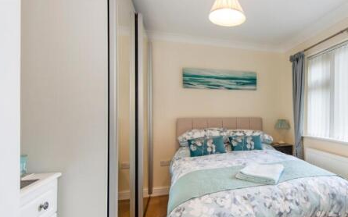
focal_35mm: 21
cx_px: 247
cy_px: 132
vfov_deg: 56.8
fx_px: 199
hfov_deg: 78.0
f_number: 9
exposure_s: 1/40
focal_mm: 14
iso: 320
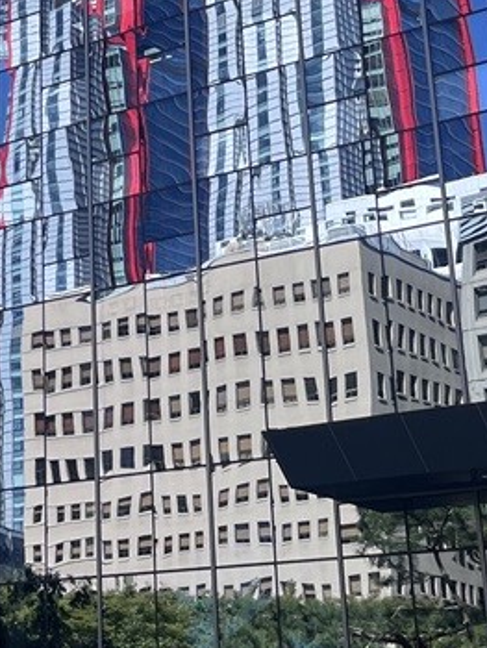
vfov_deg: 19.9
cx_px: -124
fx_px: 1780
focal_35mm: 95
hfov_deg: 15.0
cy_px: -37
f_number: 1.6
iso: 50
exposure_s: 1/1536
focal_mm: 5.1
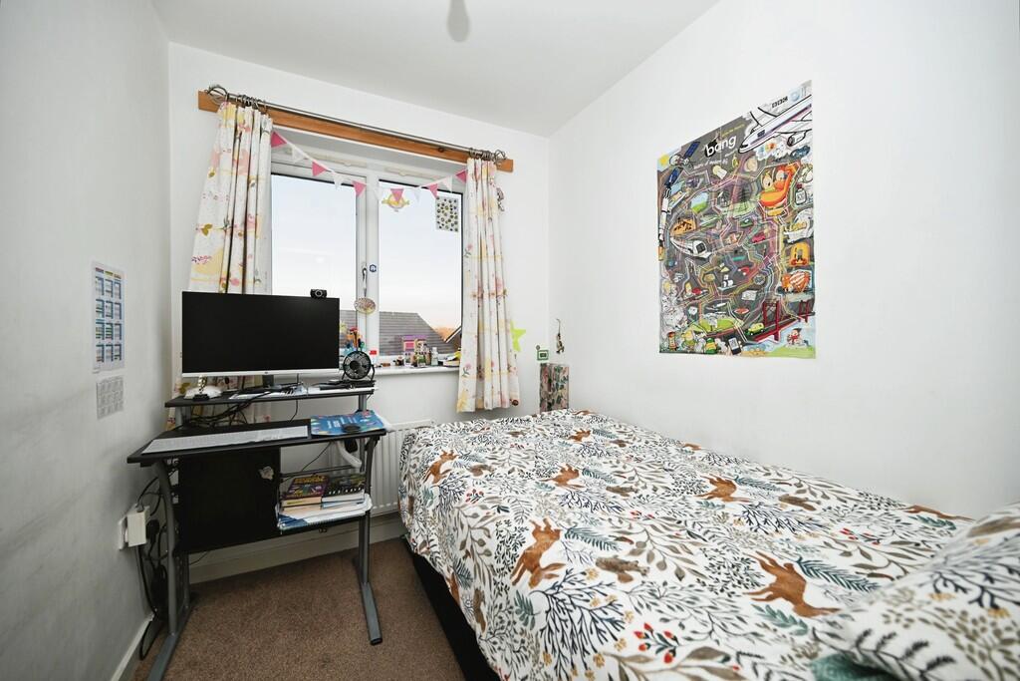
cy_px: 340
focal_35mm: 14
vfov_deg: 81.2
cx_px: 510
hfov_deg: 104.2
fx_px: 397
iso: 100
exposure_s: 1/60
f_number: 4
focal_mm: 14
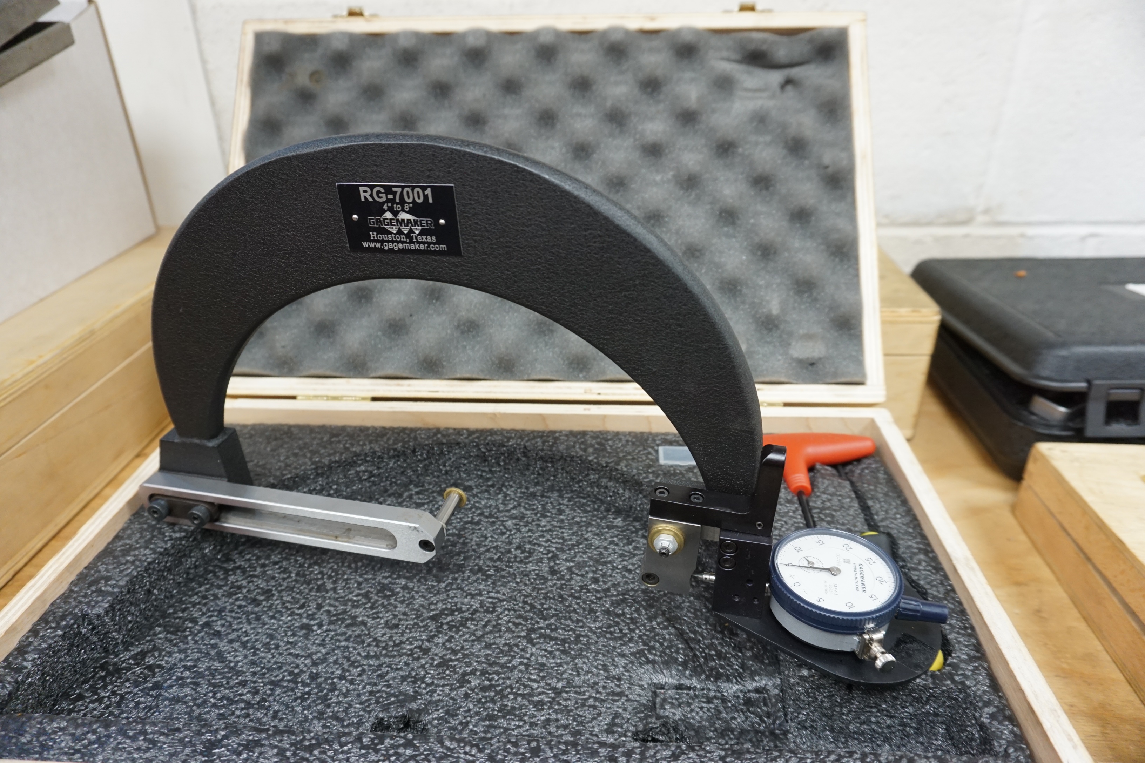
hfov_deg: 73.7
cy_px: 382
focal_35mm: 24
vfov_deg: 53.1
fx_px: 763
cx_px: 572
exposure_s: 1/60
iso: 800
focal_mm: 16
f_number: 4
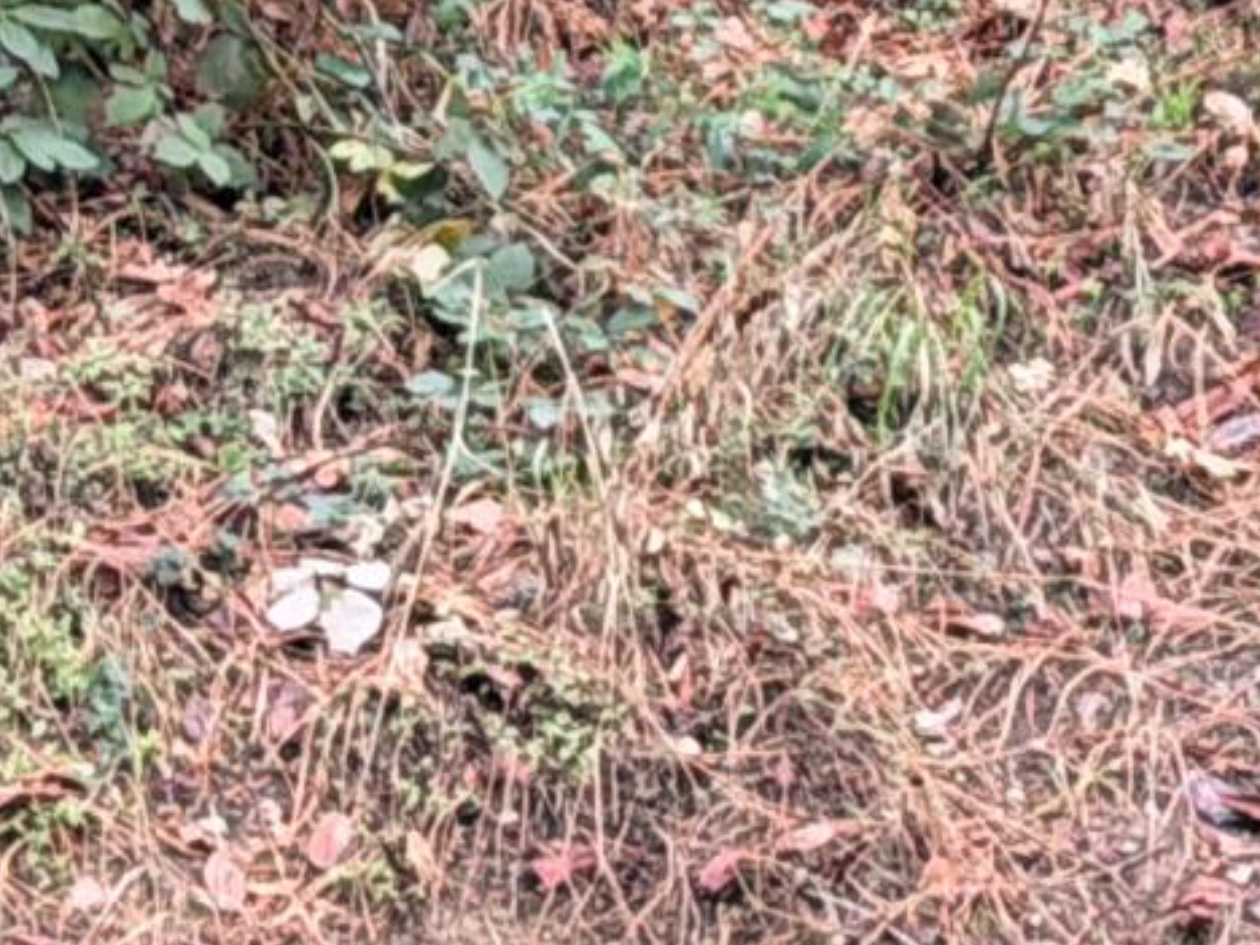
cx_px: 1424
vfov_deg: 4.7
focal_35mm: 308
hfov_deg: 6.4
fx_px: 11211
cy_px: -1626
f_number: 1.78
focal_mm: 6.76
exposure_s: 1/92
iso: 100
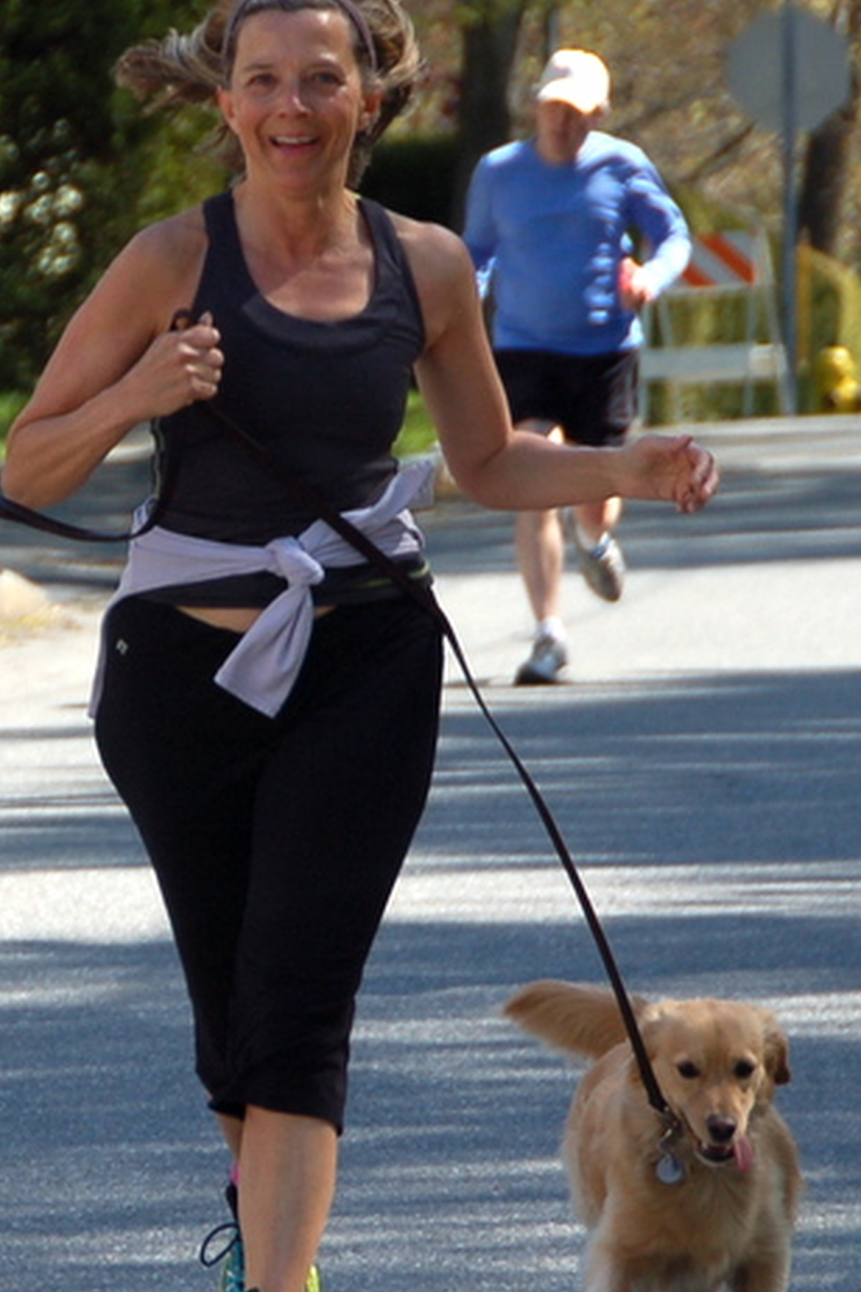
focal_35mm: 273
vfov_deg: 7.5
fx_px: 9788
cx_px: 533
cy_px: 696
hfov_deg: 5.0
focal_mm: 105
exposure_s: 1/500
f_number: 5.6
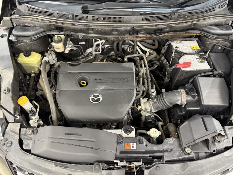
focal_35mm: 24
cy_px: 88
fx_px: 162
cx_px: 116
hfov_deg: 71.6
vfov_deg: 56.8
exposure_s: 1/50
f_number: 1.78
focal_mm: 6.76
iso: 640
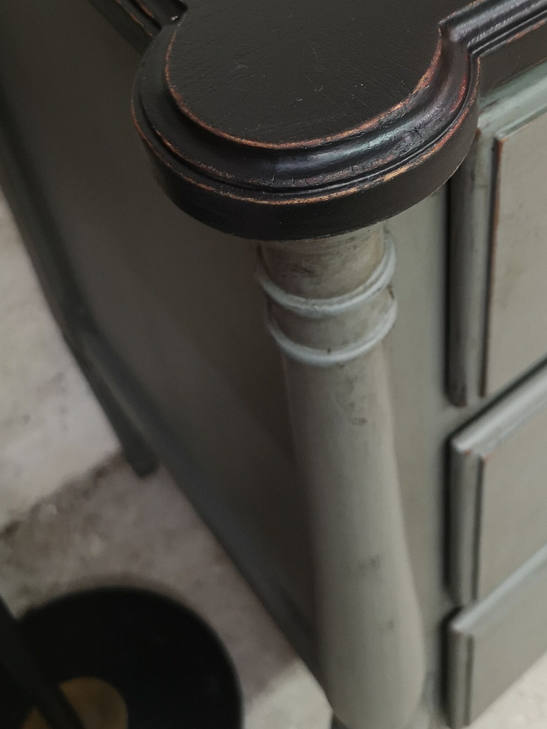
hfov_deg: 28.7
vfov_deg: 36.8
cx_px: 475
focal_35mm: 49
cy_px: 93
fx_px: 1032
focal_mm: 5.58
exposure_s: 1/33.3
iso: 250
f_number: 1.8
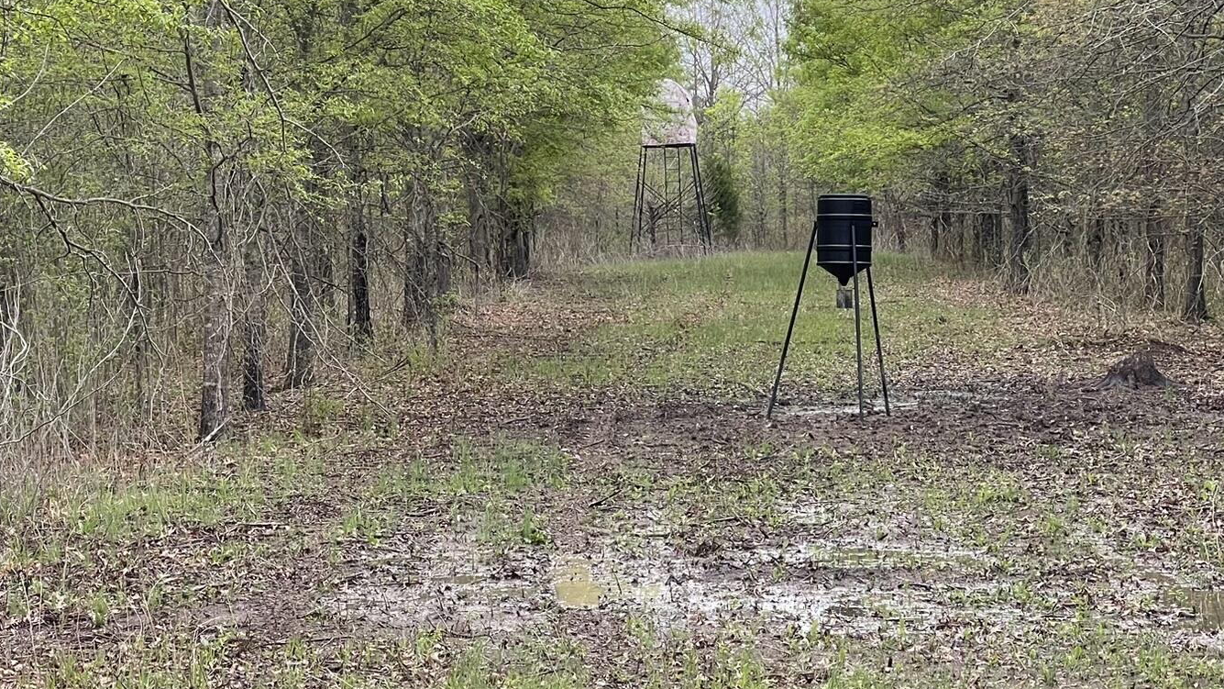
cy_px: 150
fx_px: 3473
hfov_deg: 20.0
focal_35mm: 107
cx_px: 700
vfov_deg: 11.3
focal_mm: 7.5
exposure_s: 1/164
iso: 20
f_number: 2.2
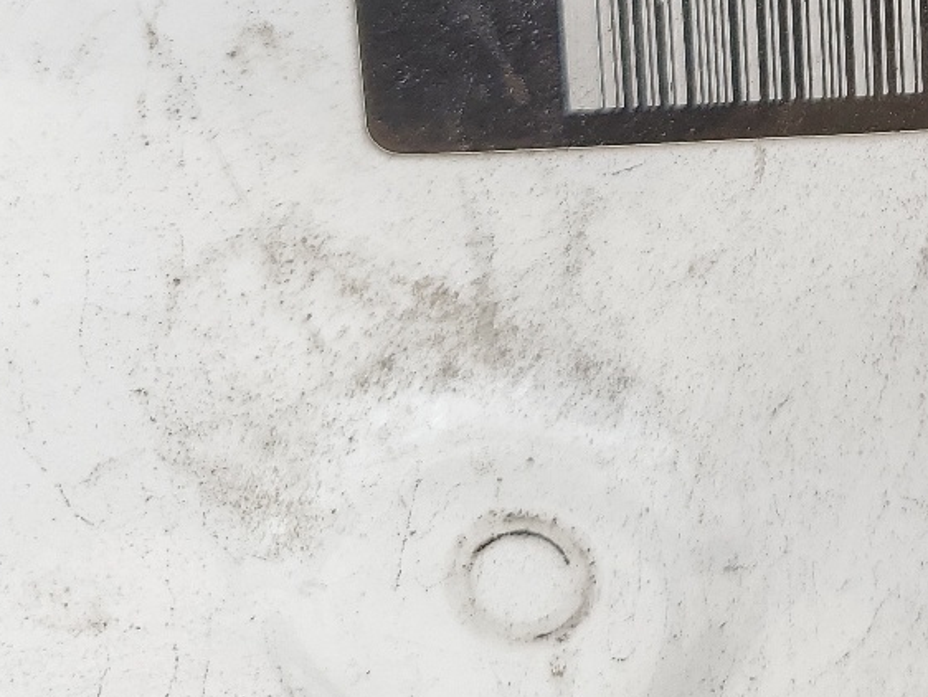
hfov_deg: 24.0
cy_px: -271
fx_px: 1985
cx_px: 1111
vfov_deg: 18.2
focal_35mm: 74
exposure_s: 1/833
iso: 50
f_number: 1.5
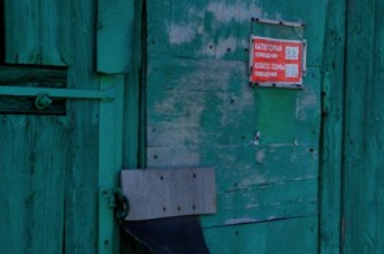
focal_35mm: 110
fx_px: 1170
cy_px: 102
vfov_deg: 12.4
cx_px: 512
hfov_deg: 17.4
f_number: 8
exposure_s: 1/200
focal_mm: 24
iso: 200
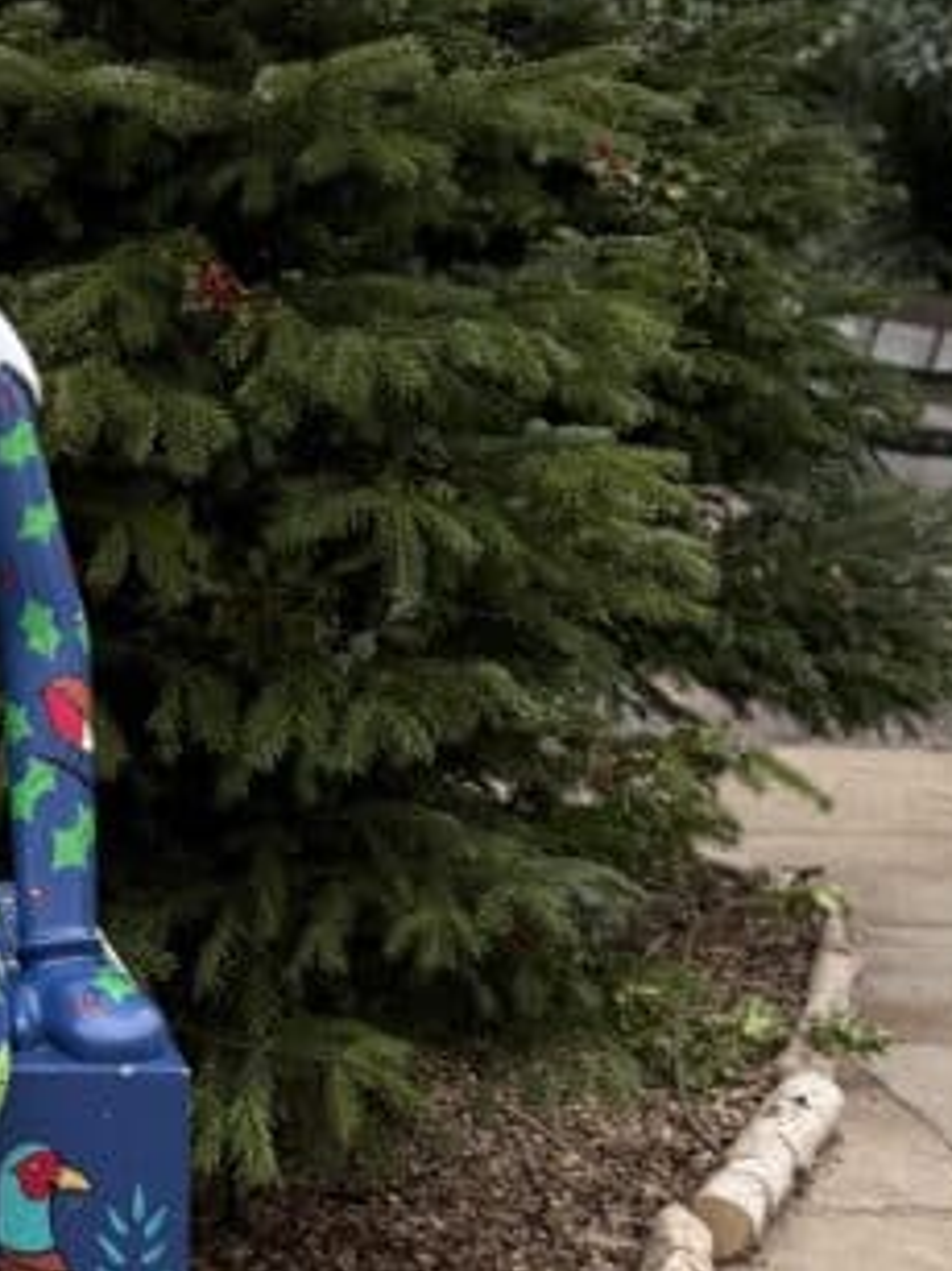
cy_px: 290
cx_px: -315
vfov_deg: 24.1
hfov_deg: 17.2
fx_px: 2936
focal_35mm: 80
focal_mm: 6.76
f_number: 1.78
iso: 64
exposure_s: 1/149
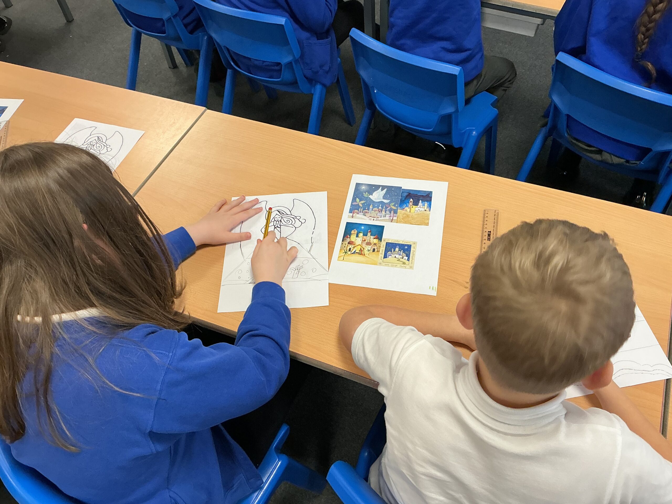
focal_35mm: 29
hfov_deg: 61.7
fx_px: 563
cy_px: 252
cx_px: 336
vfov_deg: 48.2
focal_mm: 3
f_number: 1.8
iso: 80
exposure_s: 1/60
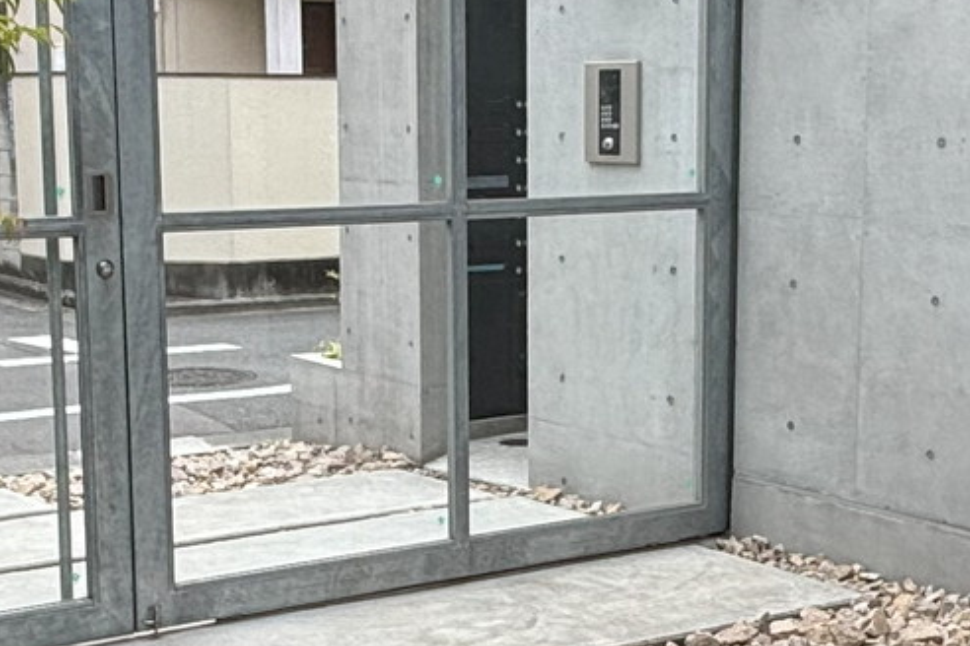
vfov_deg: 19.7
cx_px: 534
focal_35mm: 69
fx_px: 1859
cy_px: 398
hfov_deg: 29.2
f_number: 2.4
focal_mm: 1.54
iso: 25
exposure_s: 1/127
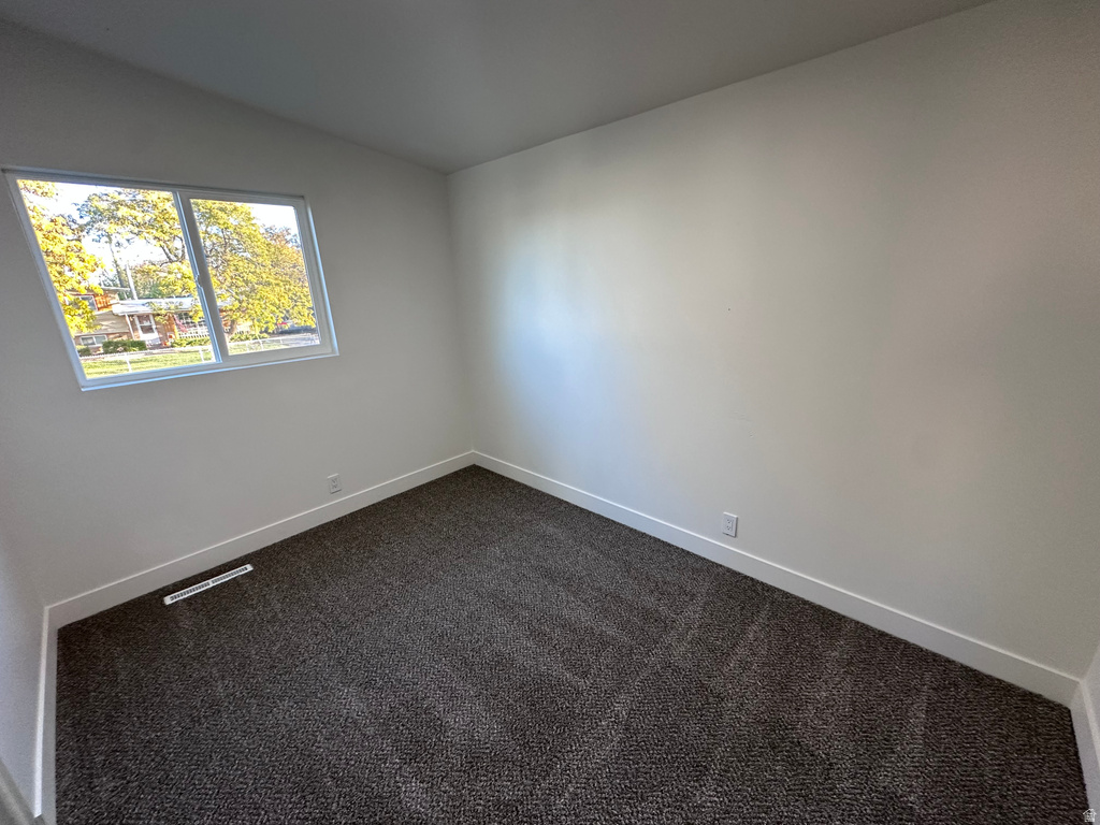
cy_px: 412
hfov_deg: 102.1
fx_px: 445
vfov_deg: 85.7
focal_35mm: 14
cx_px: 550
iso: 200
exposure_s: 1/120
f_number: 2.2
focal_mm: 2.22
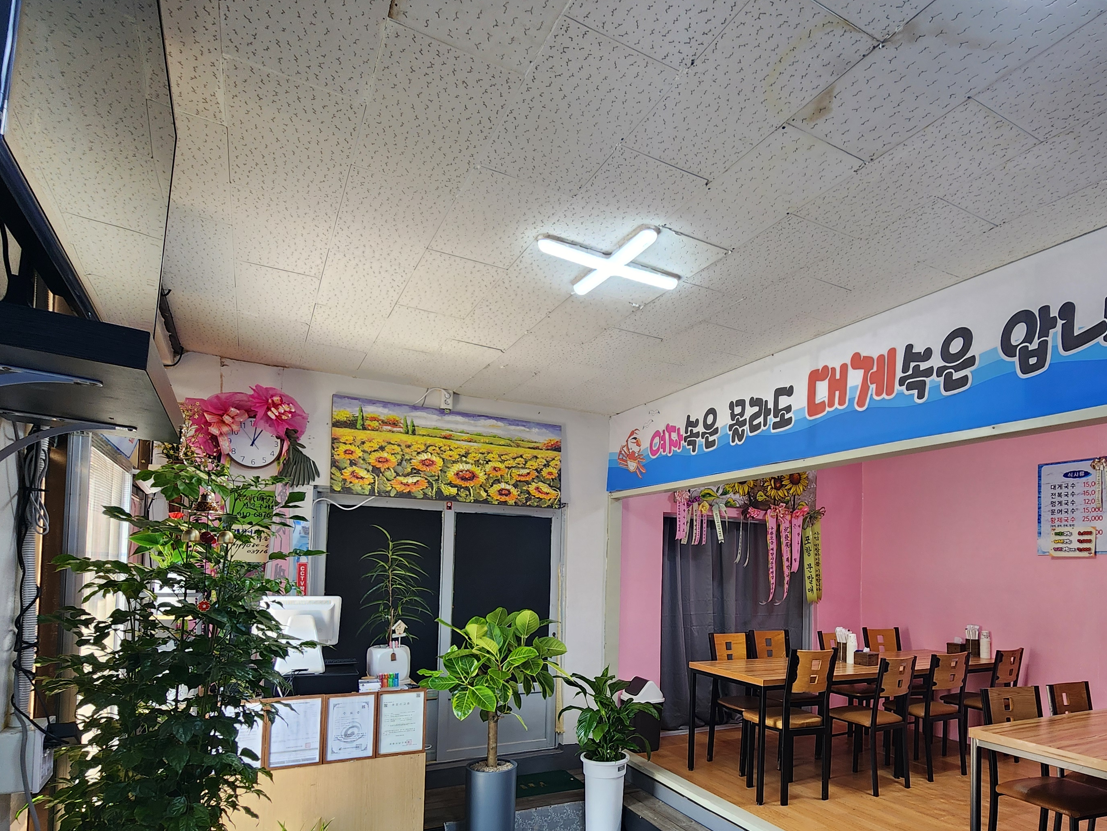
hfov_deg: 84.0
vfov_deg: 67.1
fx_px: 608
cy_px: 544
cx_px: 639
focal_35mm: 19
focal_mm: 2.2
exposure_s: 1/60
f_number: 2.2
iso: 100
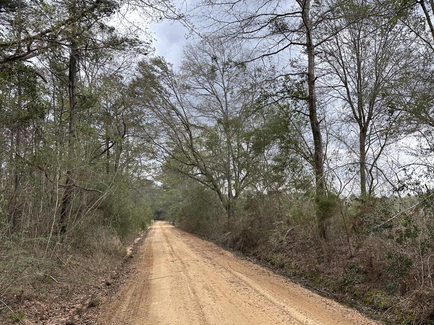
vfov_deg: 48.2
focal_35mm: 29
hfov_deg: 61.3
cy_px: 158
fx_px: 364
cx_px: 252
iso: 80
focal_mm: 6.86
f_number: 1.78
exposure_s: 1/296
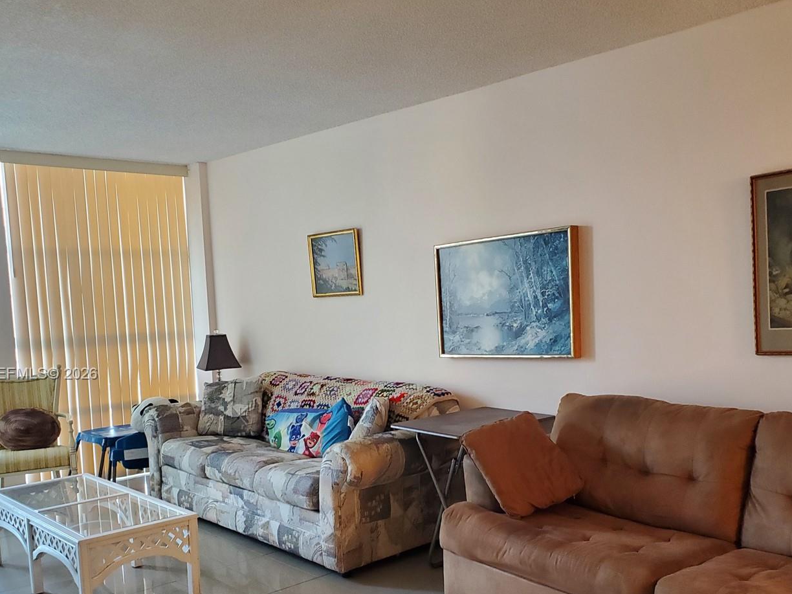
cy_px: 375
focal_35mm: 34
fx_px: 778
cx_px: 413
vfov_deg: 41.5
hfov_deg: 53.9
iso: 400
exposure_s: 1/40
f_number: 2.4
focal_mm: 4.3
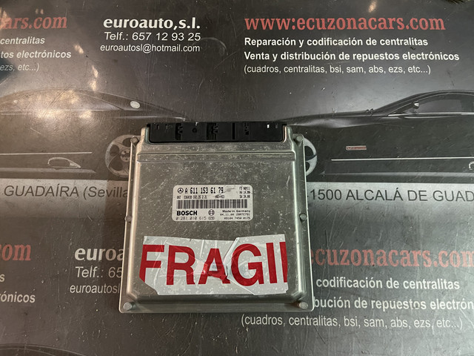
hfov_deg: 67.3
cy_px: 178
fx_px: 356
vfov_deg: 53.1
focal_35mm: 26
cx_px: 237
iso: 500
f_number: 1.6
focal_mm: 5.1
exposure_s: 1/25
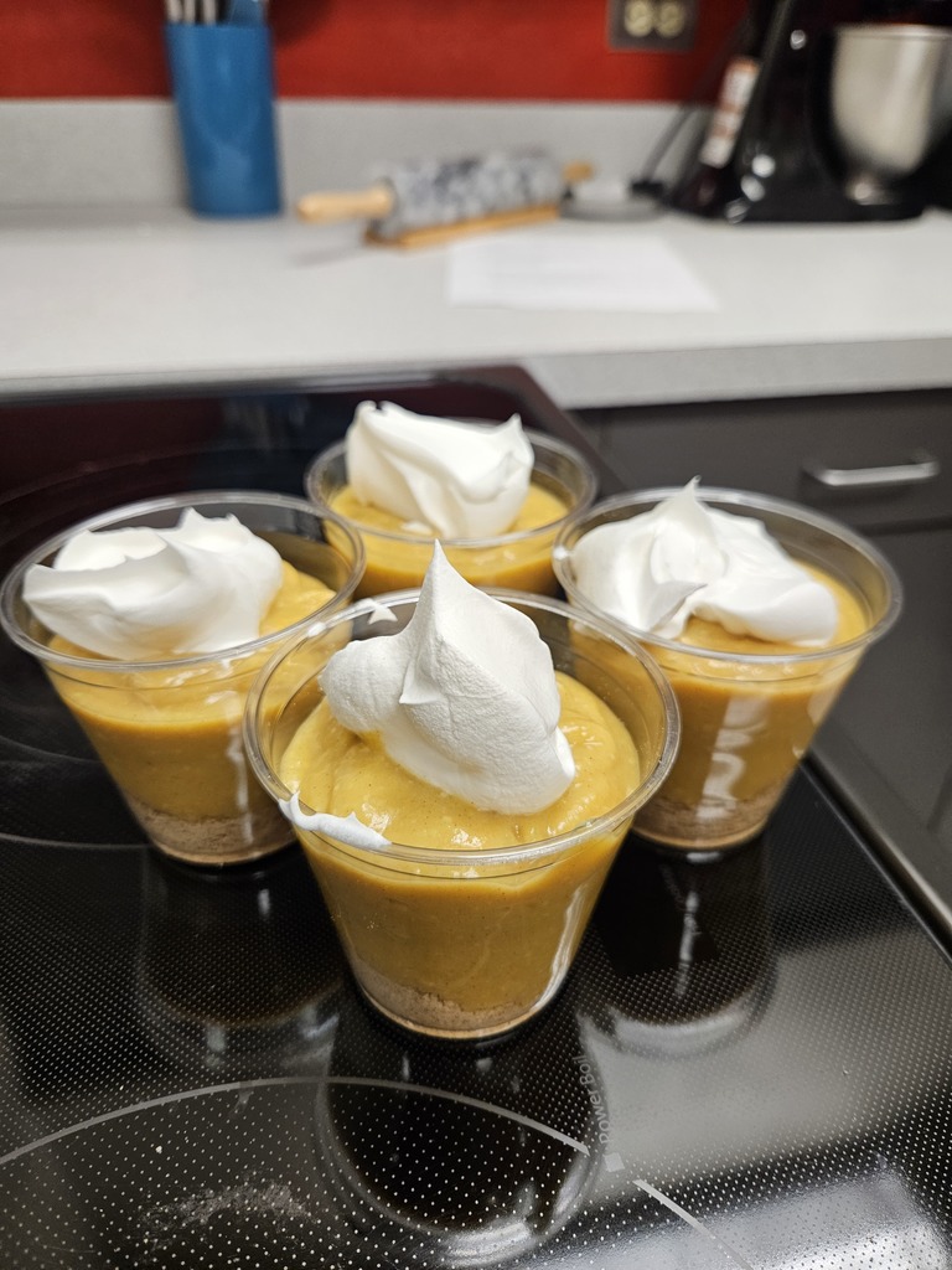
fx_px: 843
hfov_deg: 58.9
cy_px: 635
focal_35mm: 23
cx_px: 476
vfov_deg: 73.9
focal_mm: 5.4
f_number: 1.8
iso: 160
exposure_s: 1/120
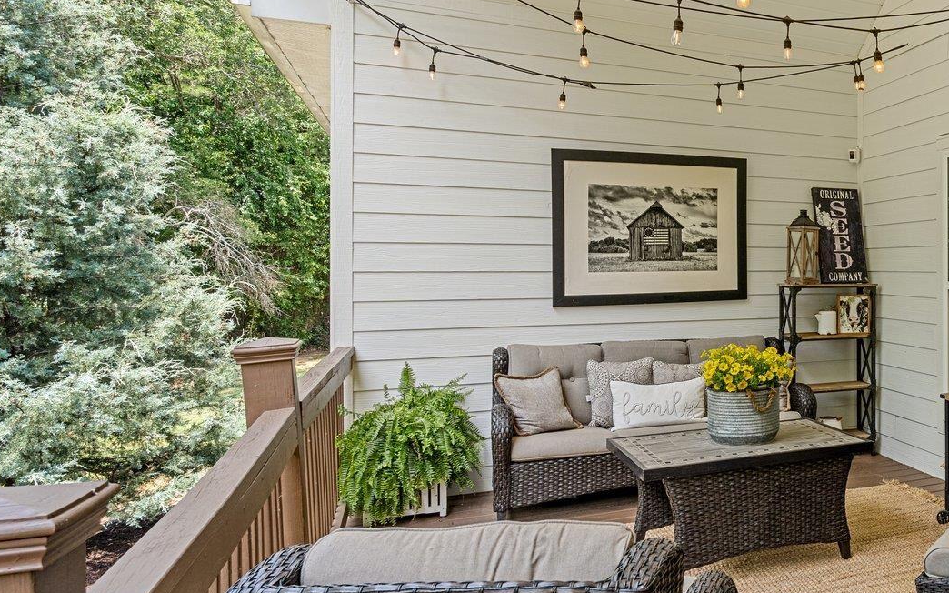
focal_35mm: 32
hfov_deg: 51.1
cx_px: 892
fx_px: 827
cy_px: 271
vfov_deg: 39.4
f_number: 9
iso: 250
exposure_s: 1/50
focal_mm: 16
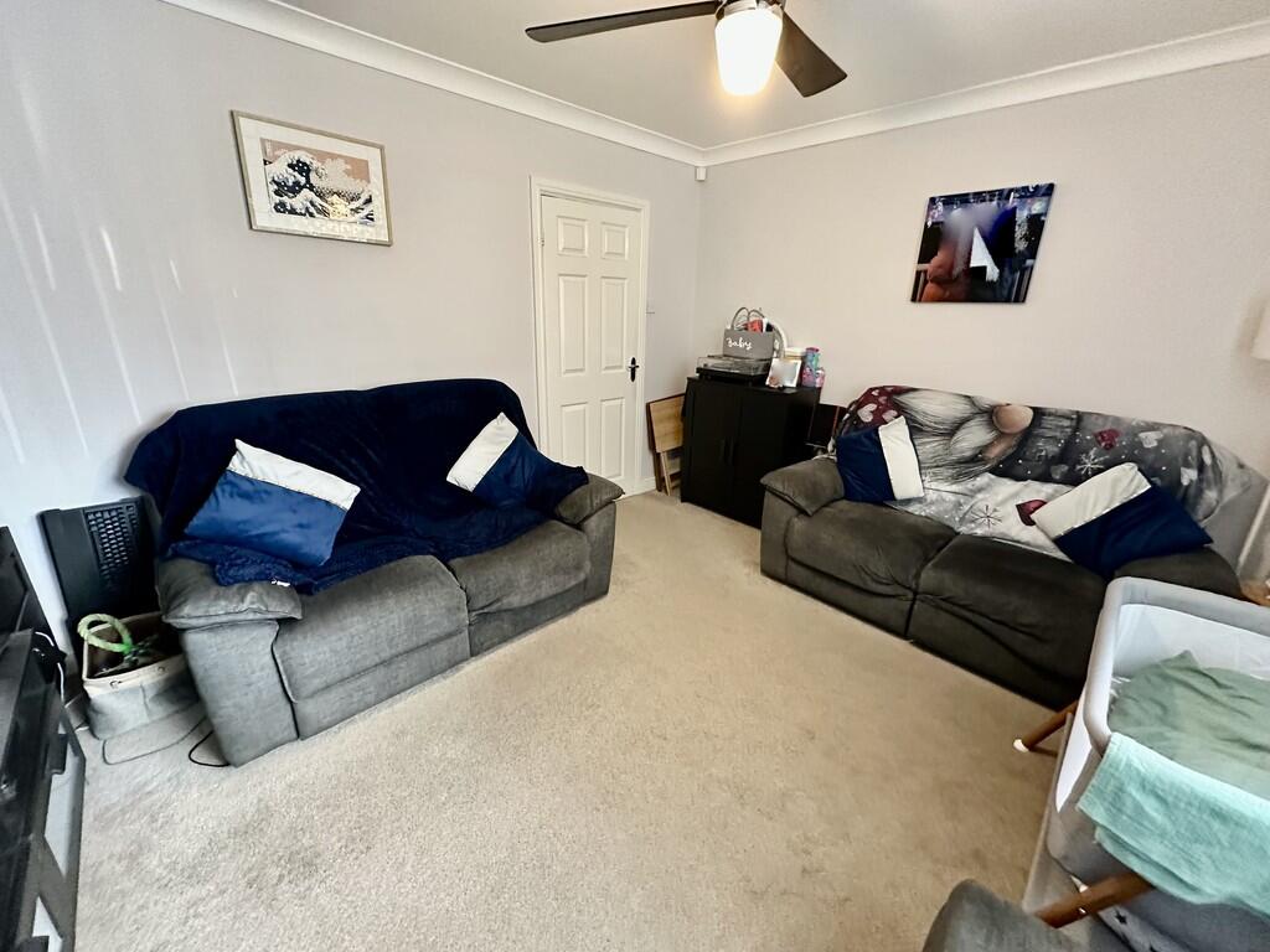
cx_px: 635
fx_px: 514
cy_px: 476
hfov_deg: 102.1
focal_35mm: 14
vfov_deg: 85.7
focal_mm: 2.22
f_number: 2.2
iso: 640
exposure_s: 1/50
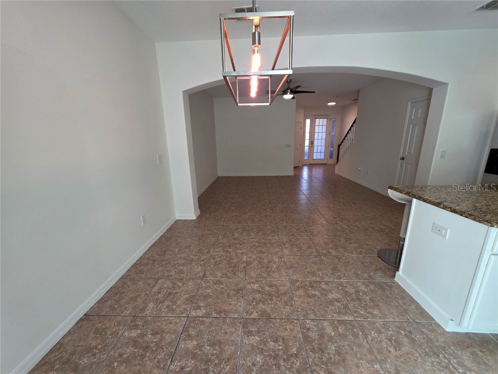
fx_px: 187
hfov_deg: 106.2
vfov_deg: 89.9
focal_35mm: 13
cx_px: 249
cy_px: 187
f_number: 1.9
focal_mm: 2.2
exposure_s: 1/120
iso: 125
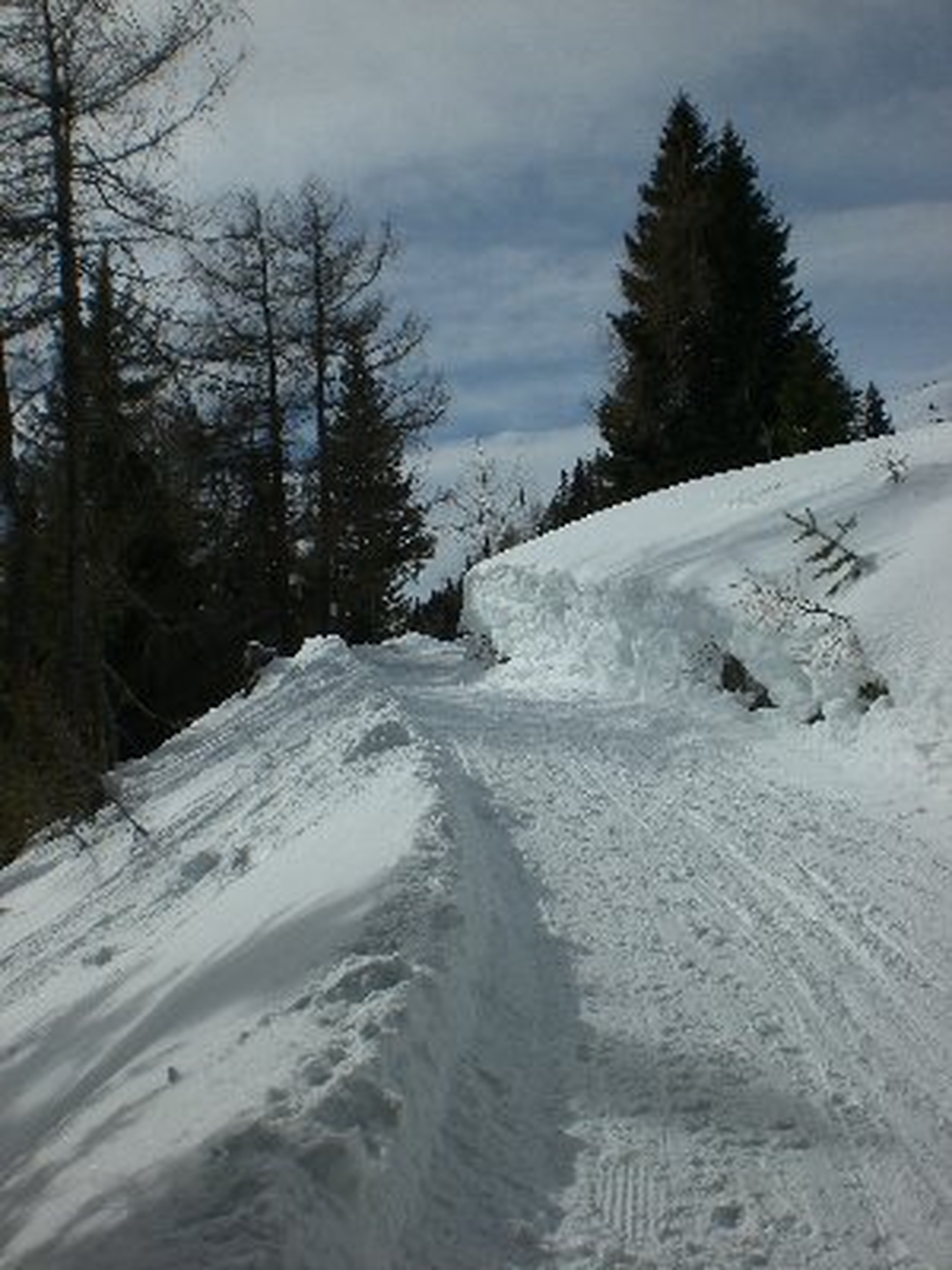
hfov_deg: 37.7
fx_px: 1393
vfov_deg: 49.0
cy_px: 635
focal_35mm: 38
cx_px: 476
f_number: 4.4
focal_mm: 6.3
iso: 50
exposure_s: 1/2000
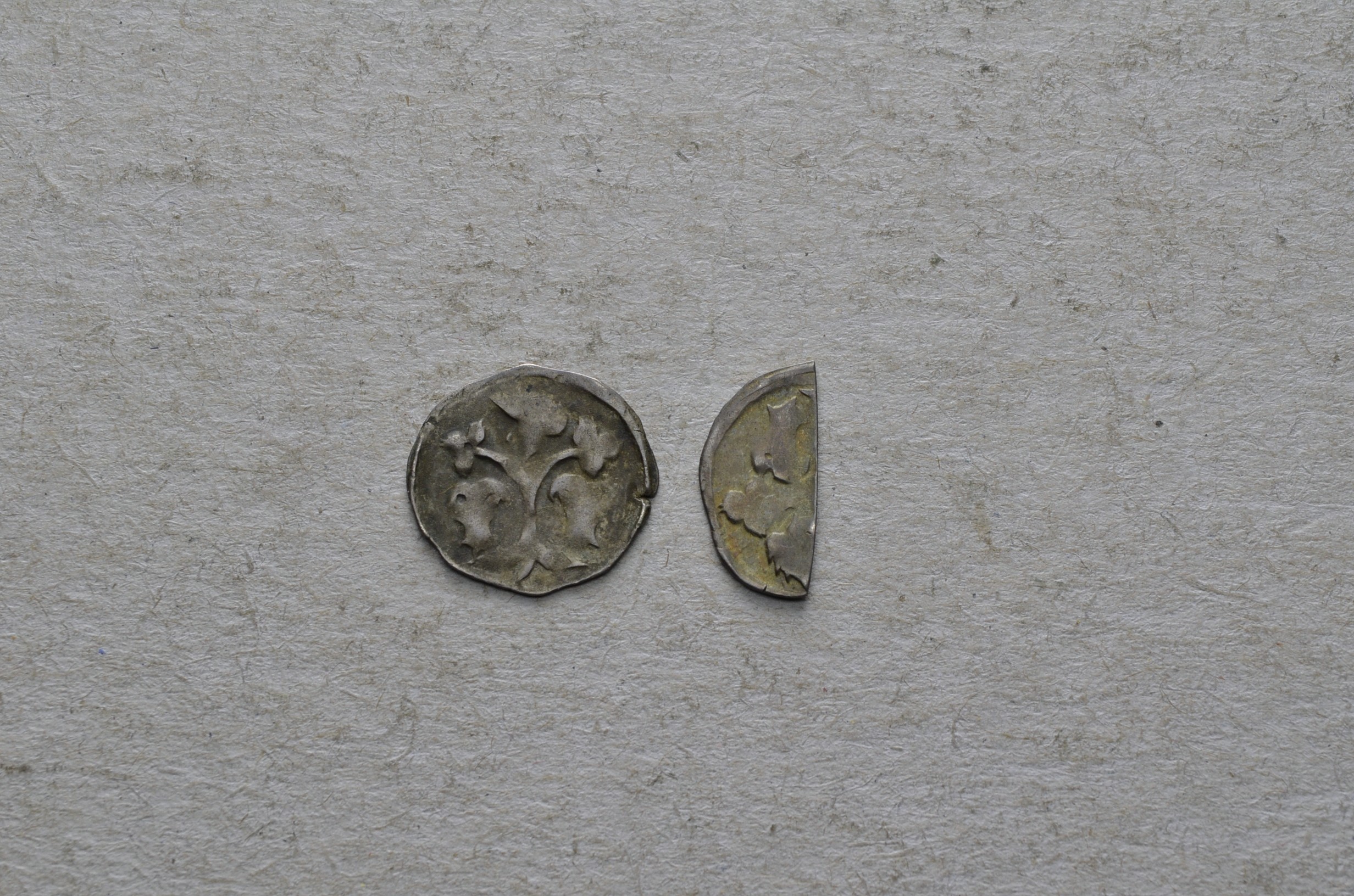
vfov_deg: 16.5
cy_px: 448
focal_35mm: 82
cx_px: 677
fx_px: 3096
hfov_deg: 24.7
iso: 400
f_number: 14
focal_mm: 55
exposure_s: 1/250
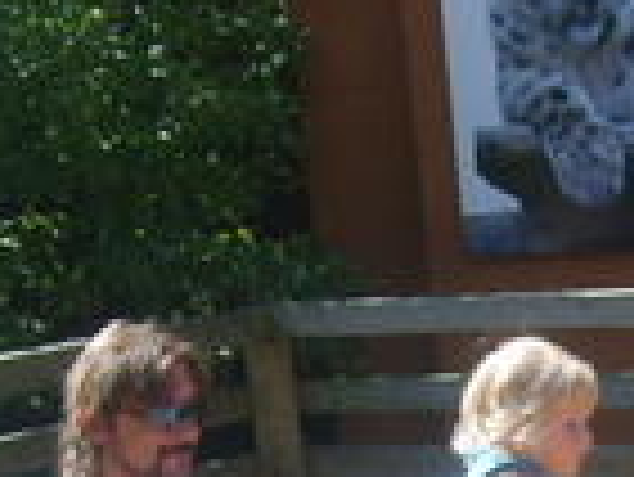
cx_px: 710
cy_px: 666
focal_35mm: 112
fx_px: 2053
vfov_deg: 12.7
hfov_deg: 17.0
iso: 50
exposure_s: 1/350
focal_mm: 5.8
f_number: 2.8
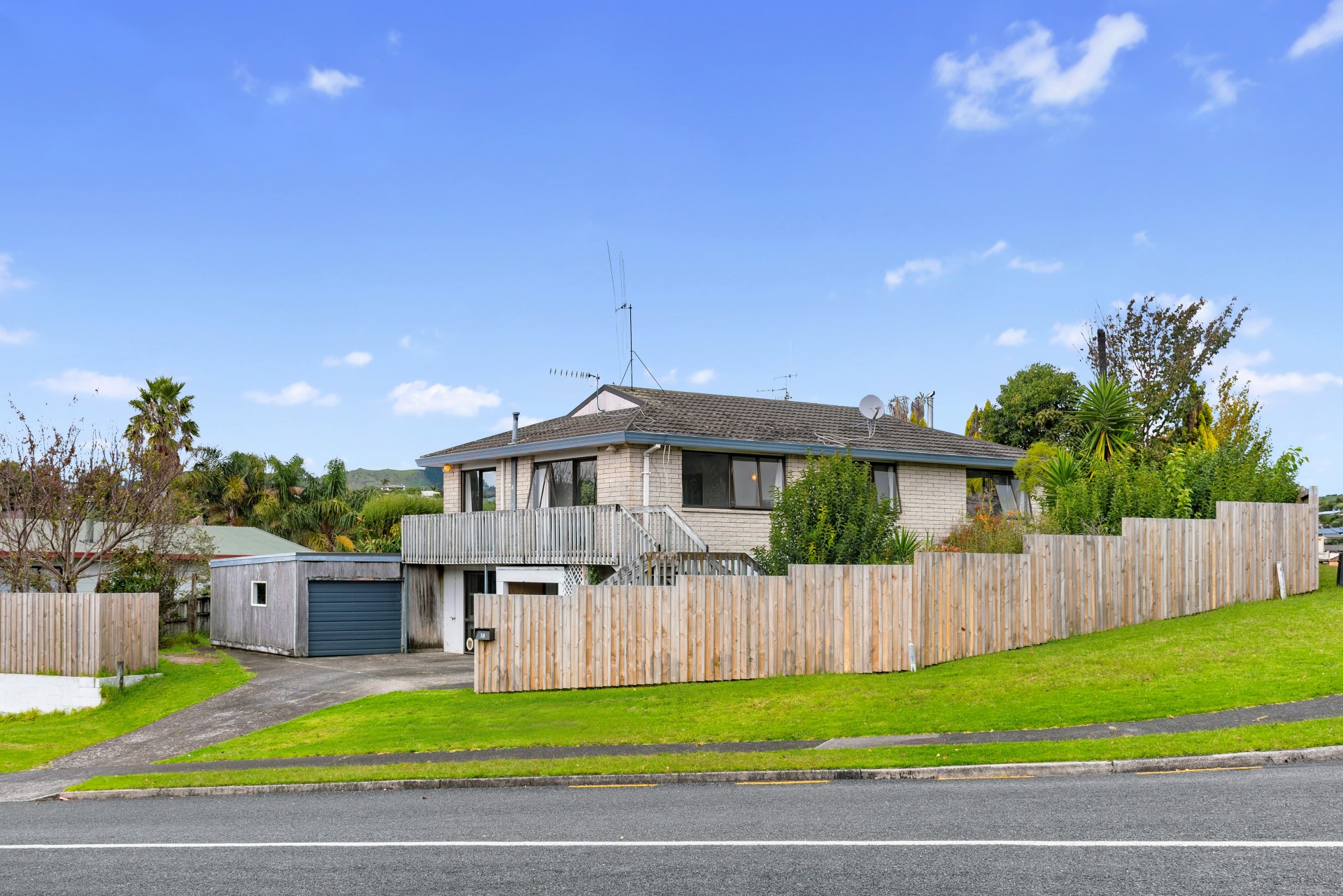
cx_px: 672
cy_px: 448
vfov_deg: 38.9
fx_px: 1268
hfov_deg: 55.8
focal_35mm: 34
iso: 250
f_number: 7.1
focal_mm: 23
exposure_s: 1/500
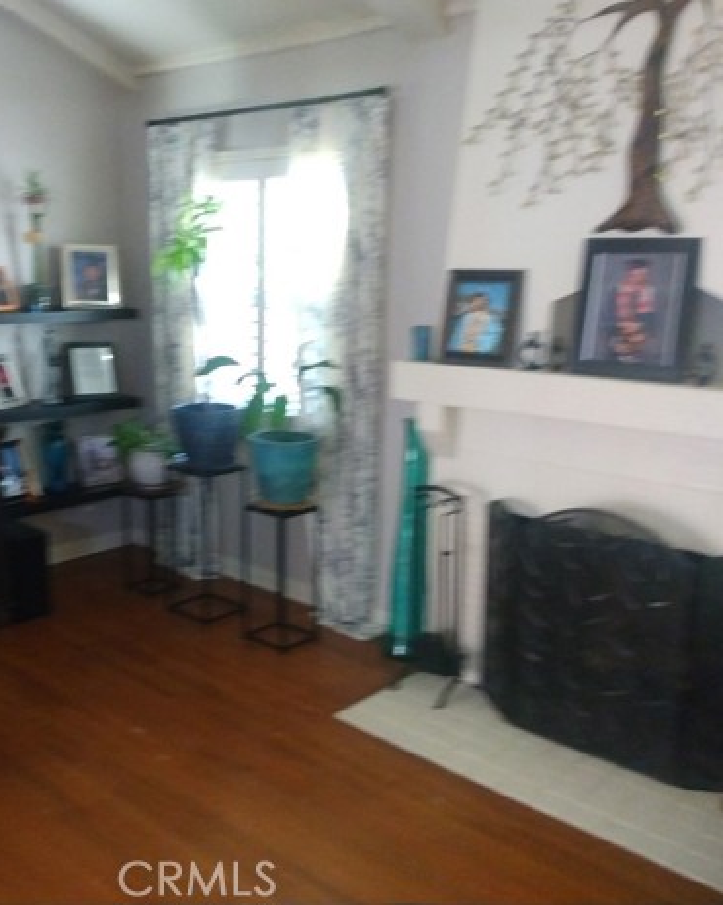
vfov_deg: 64.1
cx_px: 238
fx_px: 723
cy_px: 438
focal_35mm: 27
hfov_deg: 52.1
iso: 844
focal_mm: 3.54
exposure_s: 1/30
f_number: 2
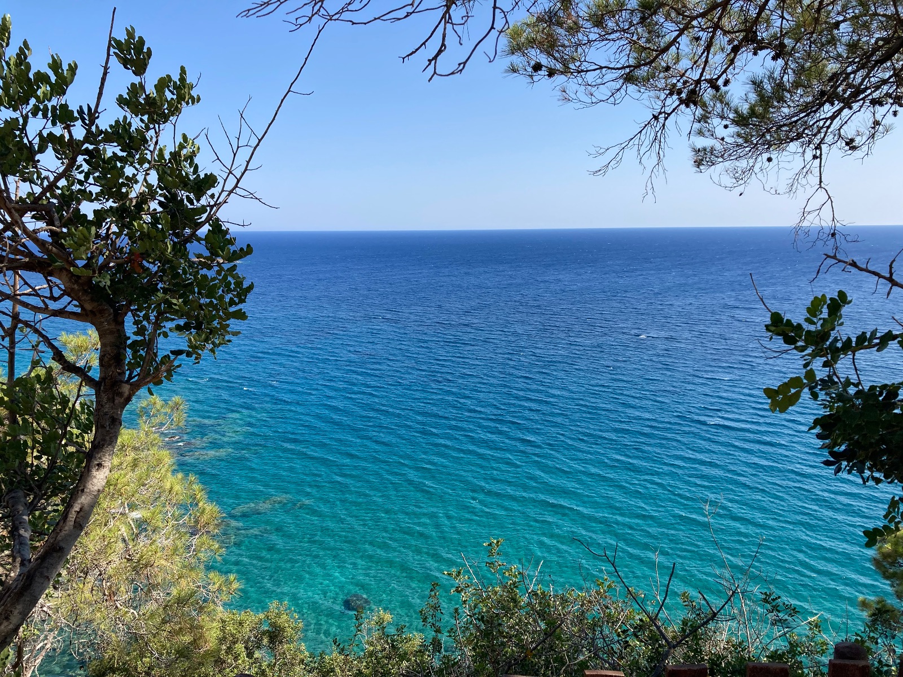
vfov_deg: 49.7
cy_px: 338
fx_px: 730
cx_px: 452
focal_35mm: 28
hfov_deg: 63.4
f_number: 1.8
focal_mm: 3.99
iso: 20
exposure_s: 1/1621
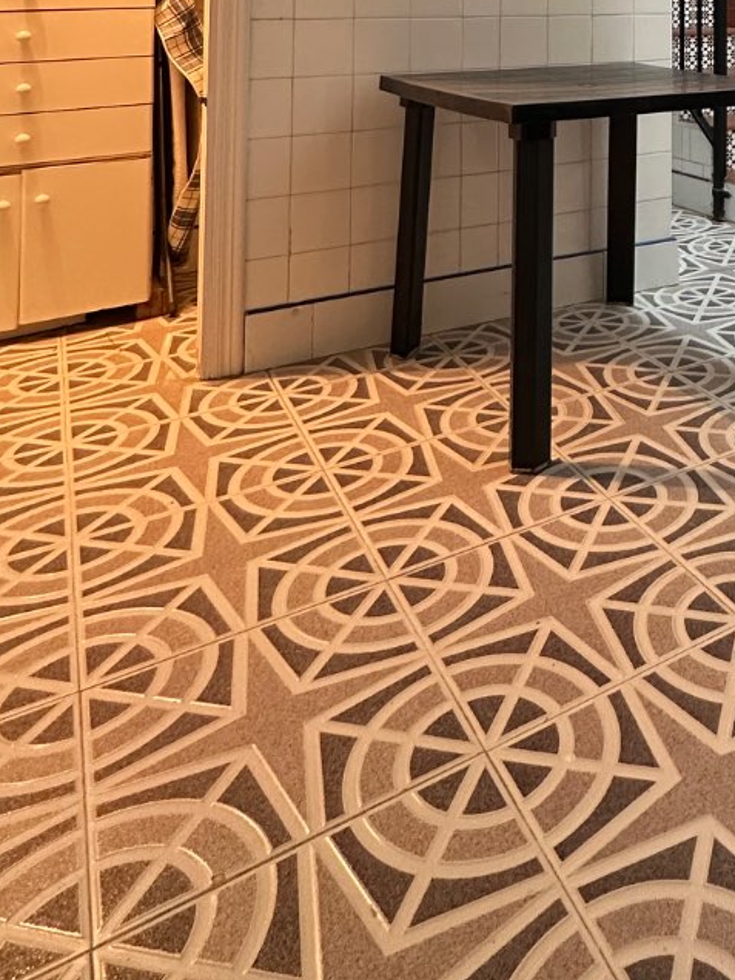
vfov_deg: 44.8
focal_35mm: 33
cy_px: -48
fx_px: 934
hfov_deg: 38.9
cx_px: 705
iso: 500
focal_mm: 2.22
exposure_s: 1/50
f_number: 2.2
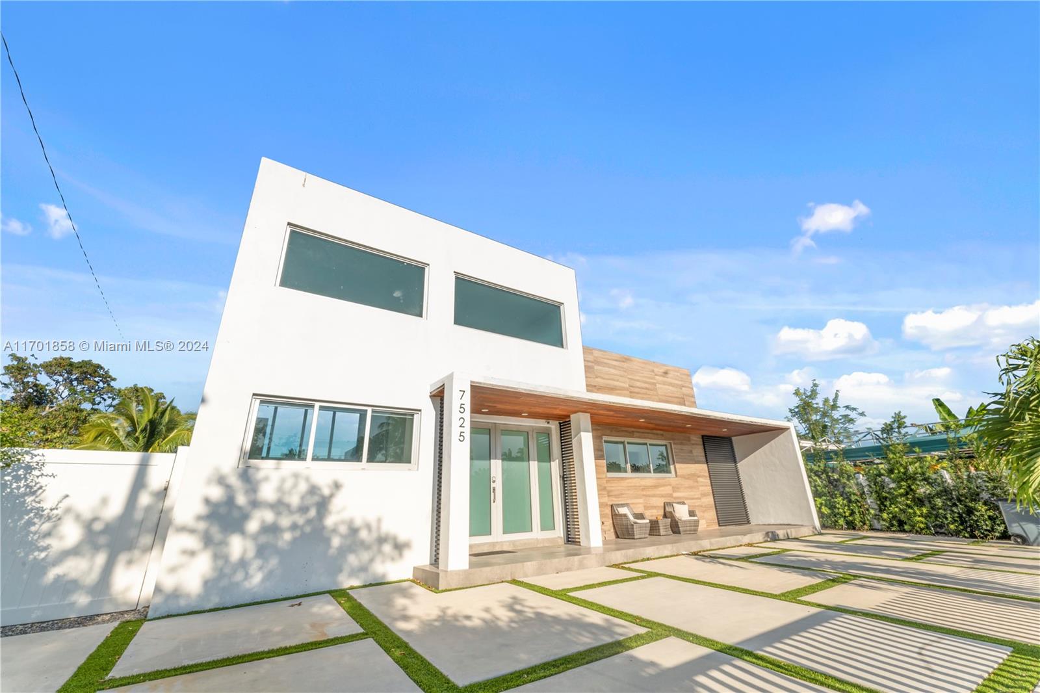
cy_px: 346
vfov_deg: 81.2
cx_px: 520
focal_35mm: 14
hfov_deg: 104.3
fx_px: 404
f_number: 16
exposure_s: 1/100
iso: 100
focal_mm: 14
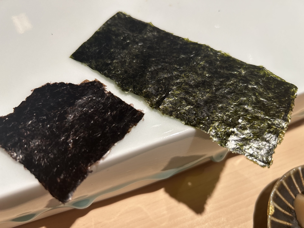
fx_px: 228
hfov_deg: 67.3
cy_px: 114
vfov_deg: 53.1
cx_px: 152
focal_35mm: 26
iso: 100
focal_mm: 5.7
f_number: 1.5
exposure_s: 1/110
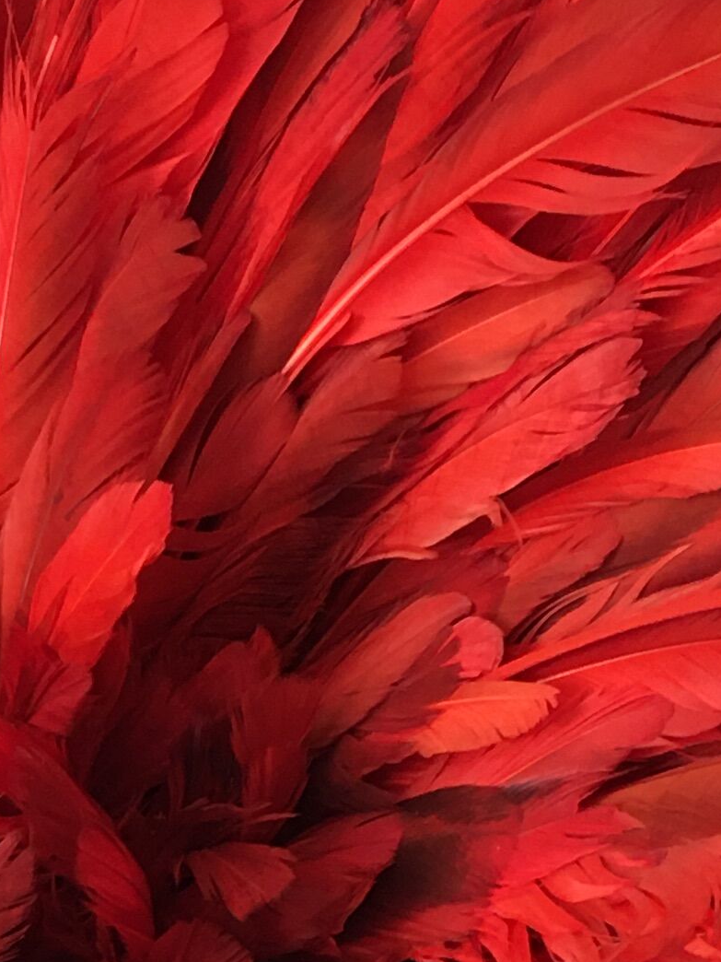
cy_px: 1274
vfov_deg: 16.5
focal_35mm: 112
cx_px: 32
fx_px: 3110
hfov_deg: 13.1
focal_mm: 4.15
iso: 50
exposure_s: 1/17
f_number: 2.2
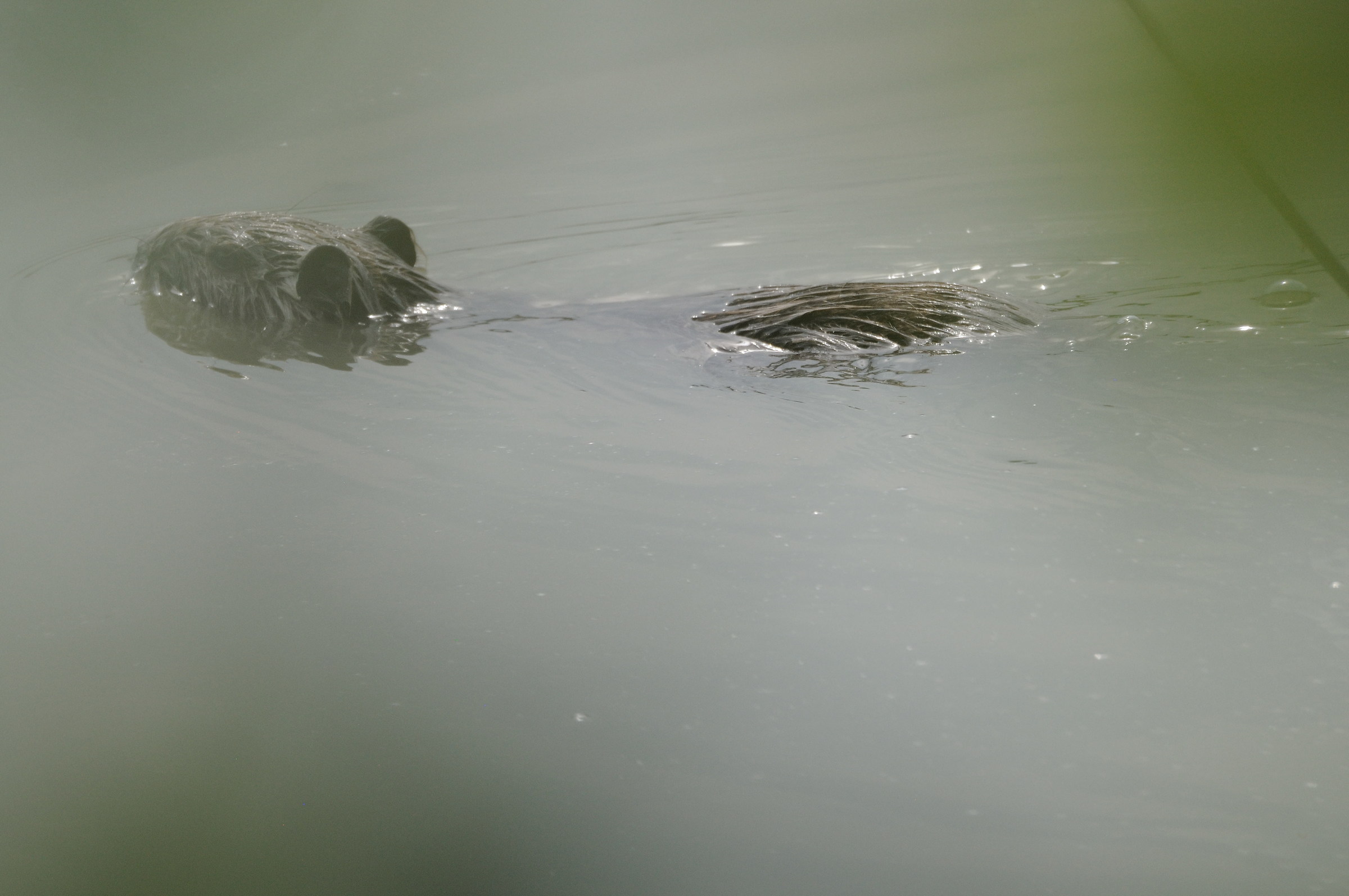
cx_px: 674
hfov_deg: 3.4
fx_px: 22456
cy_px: 448
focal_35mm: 600
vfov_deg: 2.3
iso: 500
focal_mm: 400
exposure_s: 1/640
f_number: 8
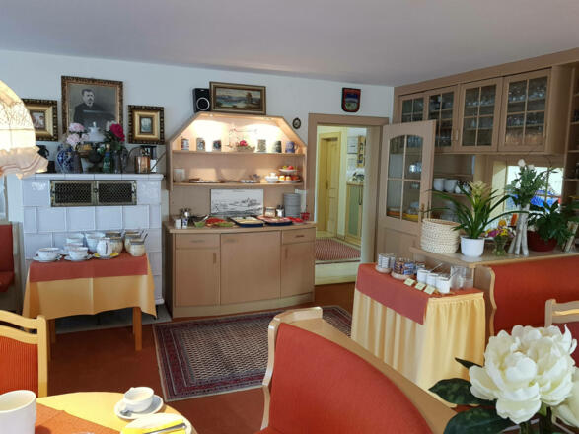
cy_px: 217
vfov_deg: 53.0
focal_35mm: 26
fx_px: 435
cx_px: 290
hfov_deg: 67.3
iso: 250
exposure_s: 1/25
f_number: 1.7
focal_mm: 4.2
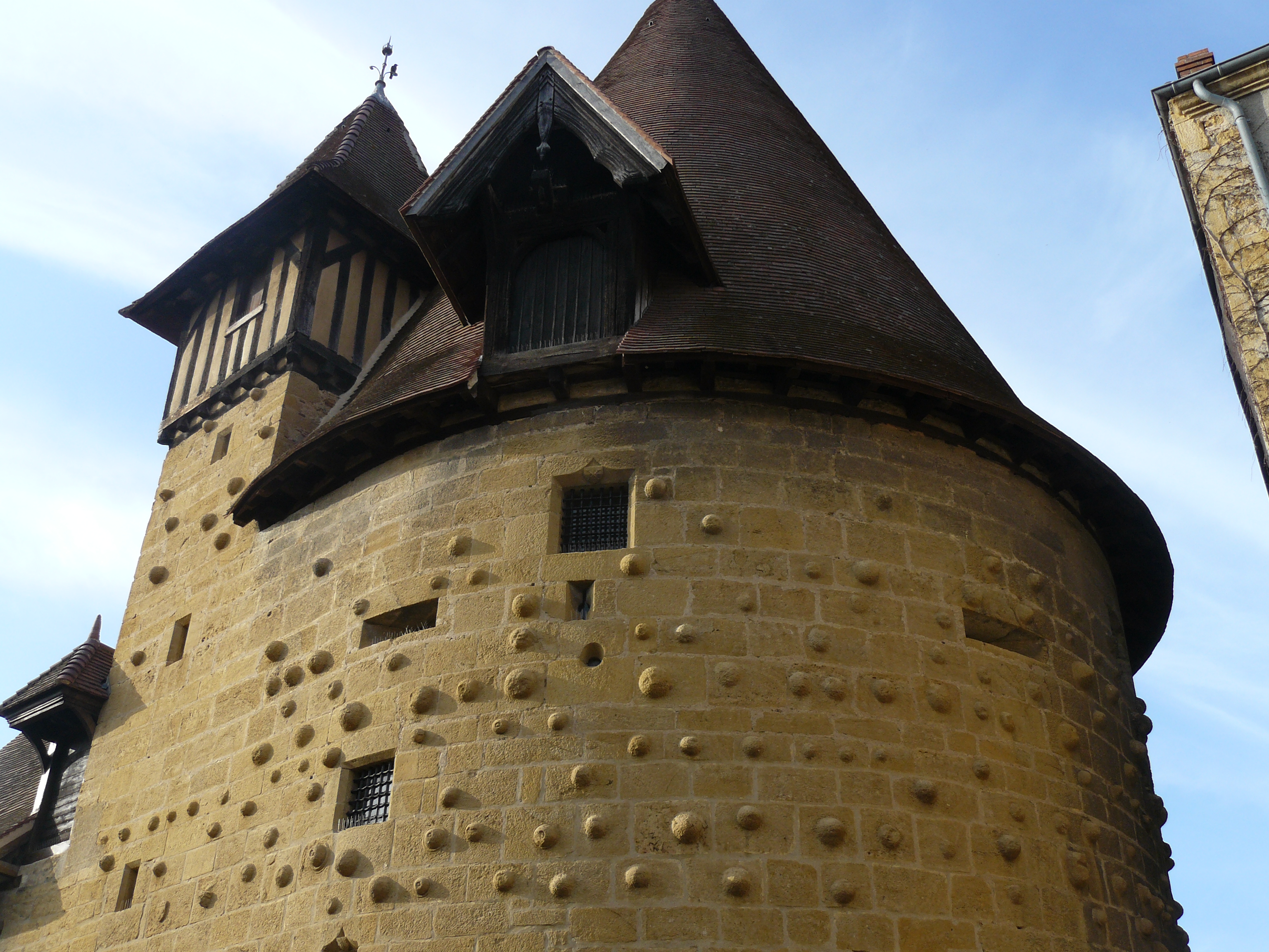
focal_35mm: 36
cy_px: 476
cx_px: 634
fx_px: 1320
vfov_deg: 39.7
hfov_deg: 51.4
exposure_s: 1/200
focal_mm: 6
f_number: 5
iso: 100
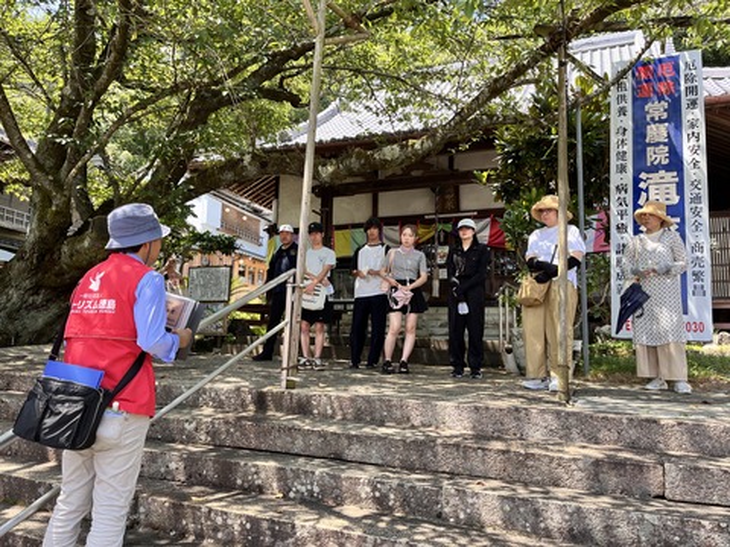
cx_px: 365
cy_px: 274
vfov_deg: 53.1
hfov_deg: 67.3
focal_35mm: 26
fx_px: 548
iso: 50
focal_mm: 5.1
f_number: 1.6
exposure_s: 1/334
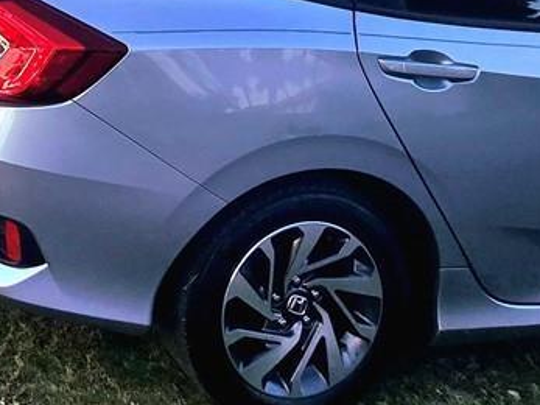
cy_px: -302
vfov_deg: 19.2
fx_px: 936
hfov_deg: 25.5
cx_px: -237
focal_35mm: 60
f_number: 2.2
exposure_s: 1/455
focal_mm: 2.2
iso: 50
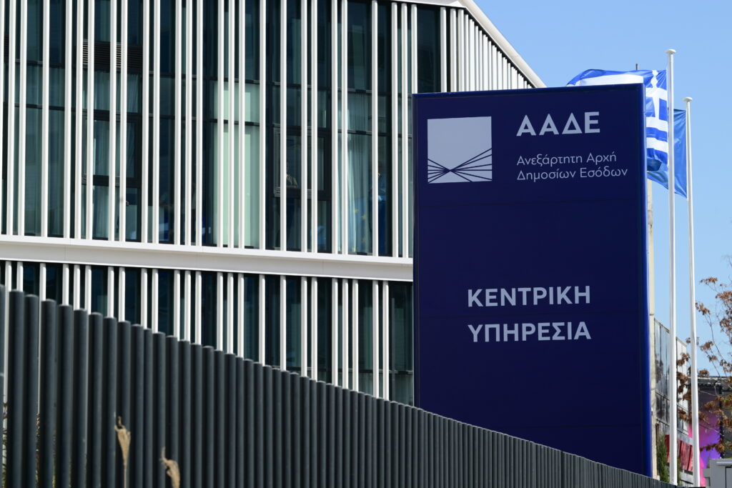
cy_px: 244
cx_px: 366
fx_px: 2542
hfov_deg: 16.4
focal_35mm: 125
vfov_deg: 11.0
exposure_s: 1/640
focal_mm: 125
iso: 400
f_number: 10
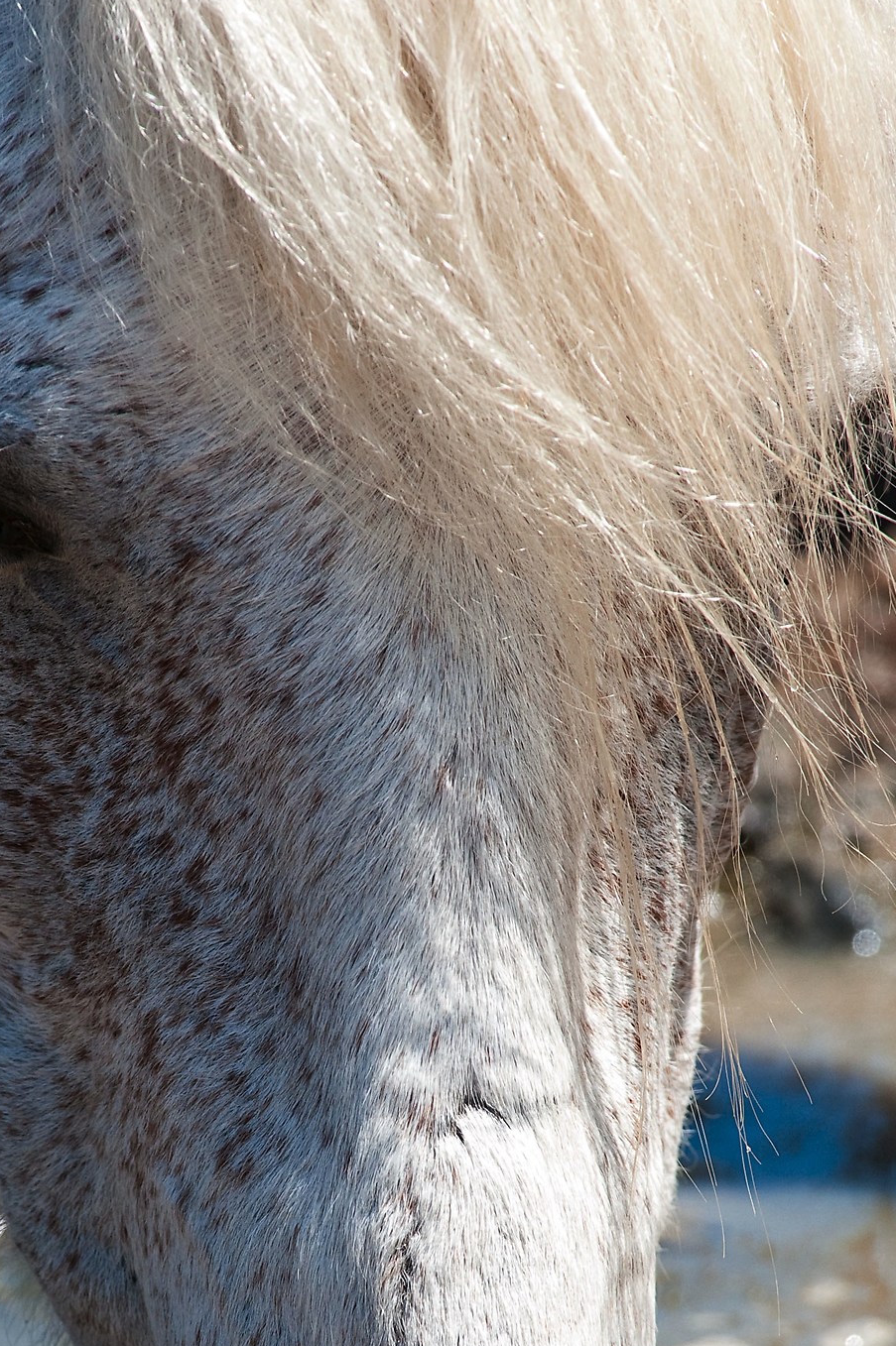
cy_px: 1071
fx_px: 33042
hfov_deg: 1.6
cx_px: 354
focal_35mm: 884
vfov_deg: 2.3
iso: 1600
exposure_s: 1/1500
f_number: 9.5
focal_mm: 500
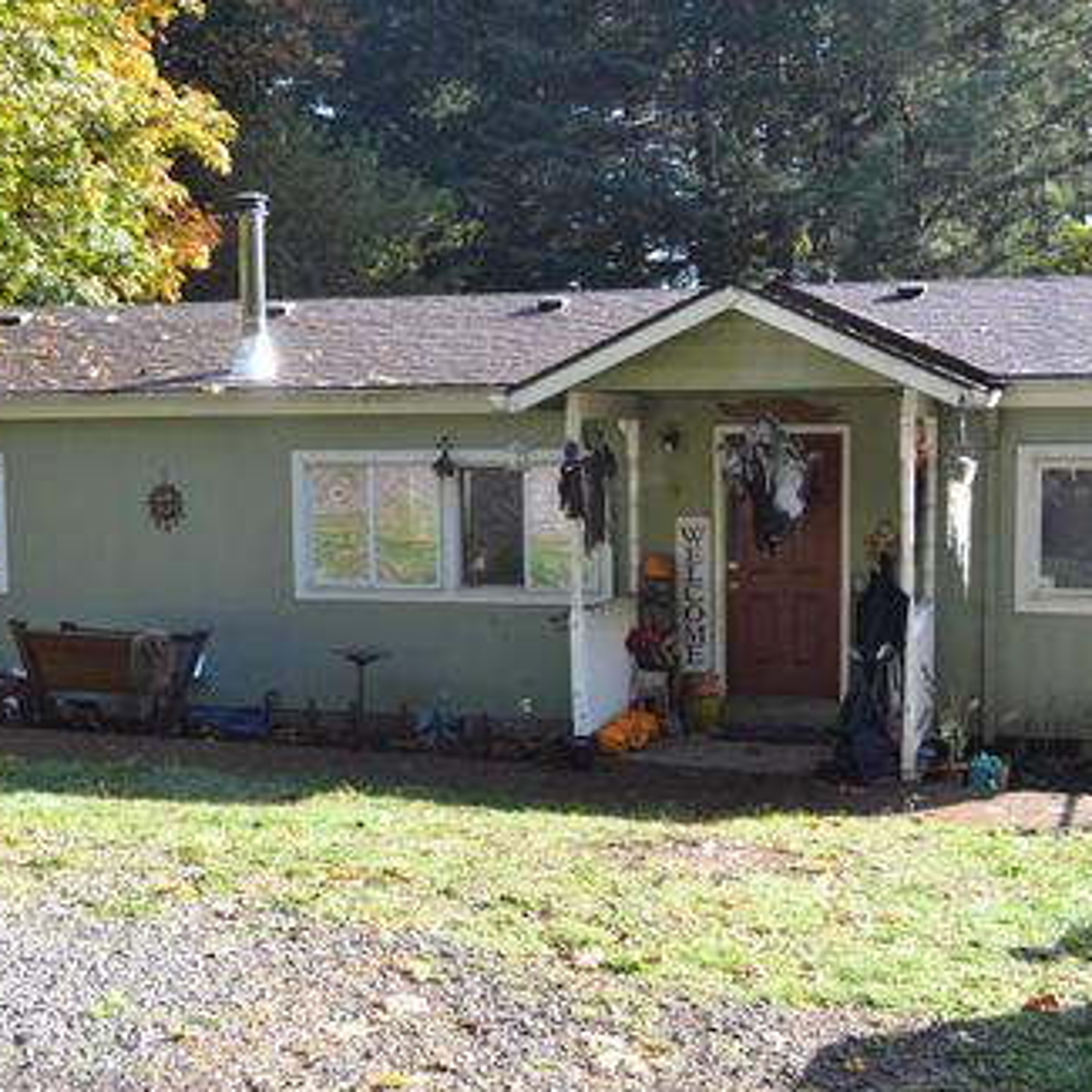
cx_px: 521
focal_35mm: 47
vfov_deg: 36.1
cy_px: 556
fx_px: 1677
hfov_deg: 36.1
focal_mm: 24
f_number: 5.6
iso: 100
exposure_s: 1/60
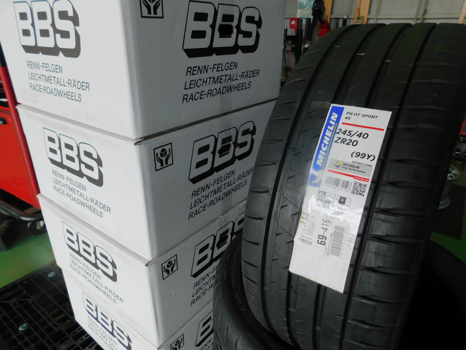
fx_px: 323
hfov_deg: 71.6
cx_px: 233
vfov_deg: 56.8
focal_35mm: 24
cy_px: 175
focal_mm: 4.1
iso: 125
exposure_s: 1/125
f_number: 3
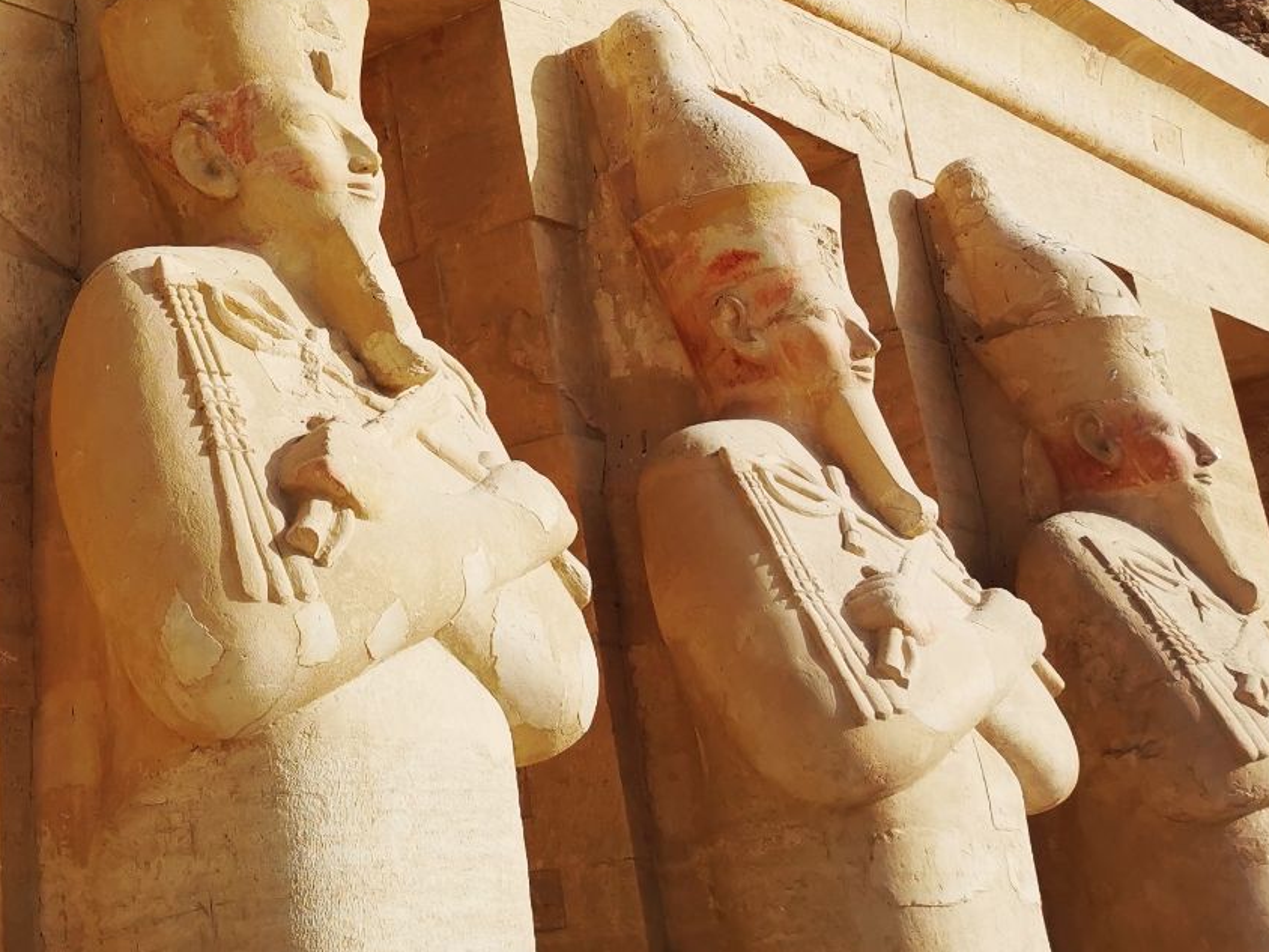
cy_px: -74
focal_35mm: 64
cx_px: 45
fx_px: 2346
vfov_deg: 21.8
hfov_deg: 28.7
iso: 50
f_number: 1.6
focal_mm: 5.56
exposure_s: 1/10000
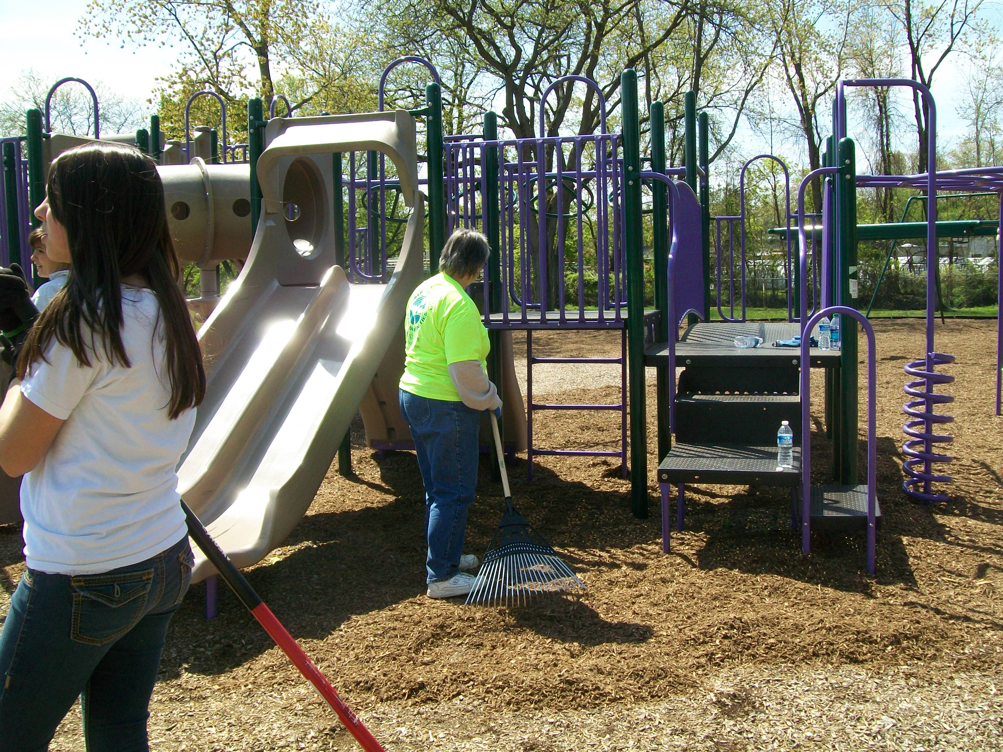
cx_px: 502
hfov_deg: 51.4
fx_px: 1043
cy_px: 376
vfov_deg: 39.7
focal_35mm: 36
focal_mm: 6
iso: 64
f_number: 4.8
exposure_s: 1/250
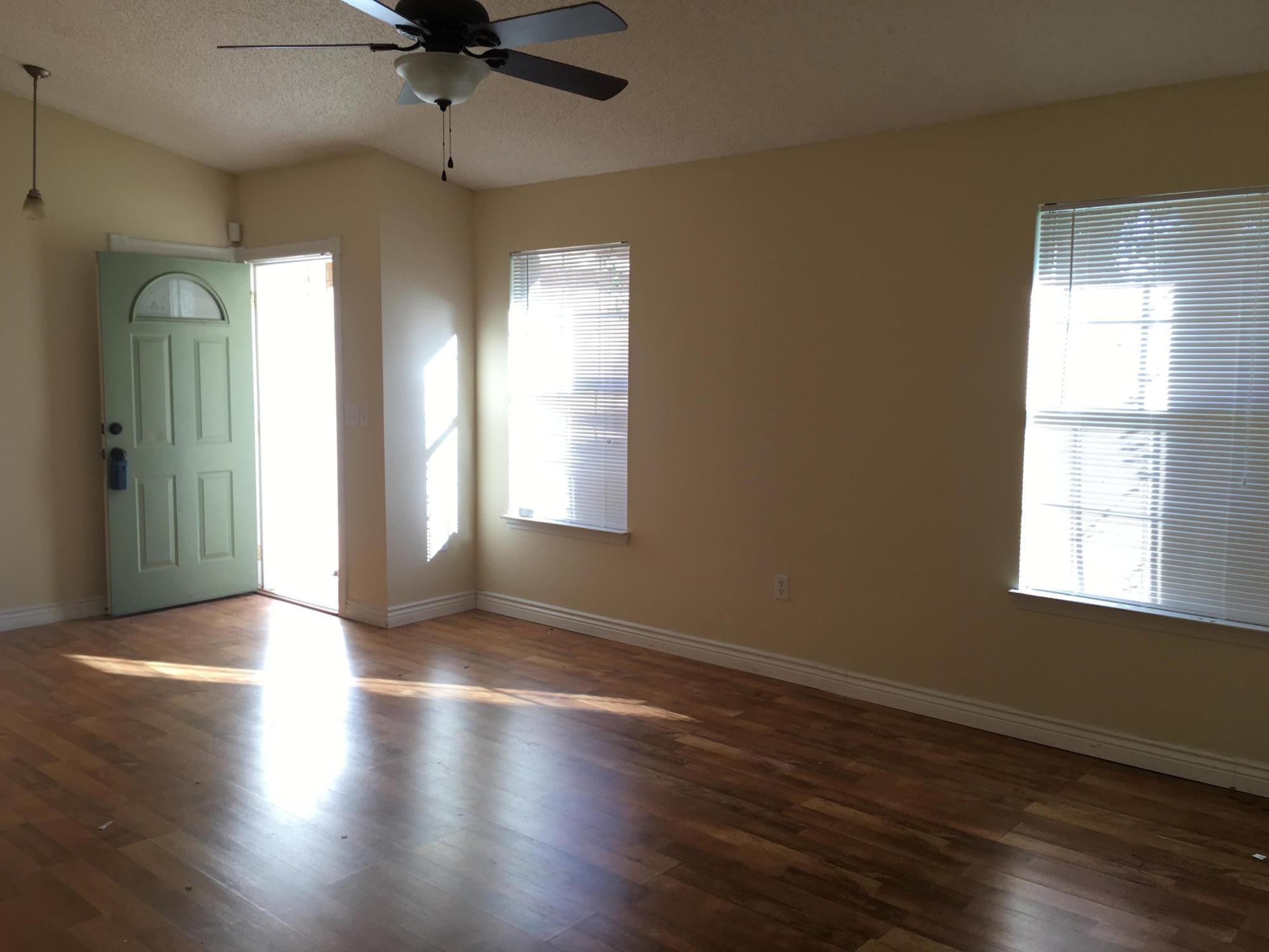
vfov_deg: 48.2
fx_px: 1063
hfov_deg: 61.7
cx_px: 634
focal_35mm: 29
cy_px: 476
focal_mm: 4.15
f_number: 2.2
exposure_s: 1/60
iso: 25
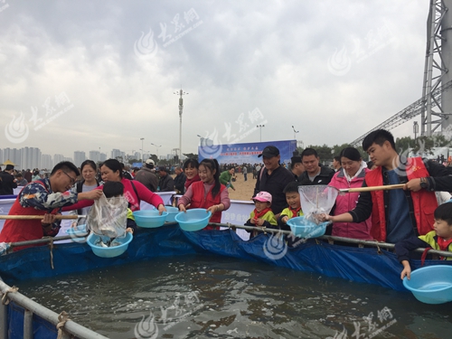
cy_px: 170
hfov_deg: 61.7
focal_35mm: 29
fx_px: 379
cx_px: 226
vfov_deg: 48.2
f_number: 2.2
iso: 32
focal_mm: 4.15
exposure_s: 1/860
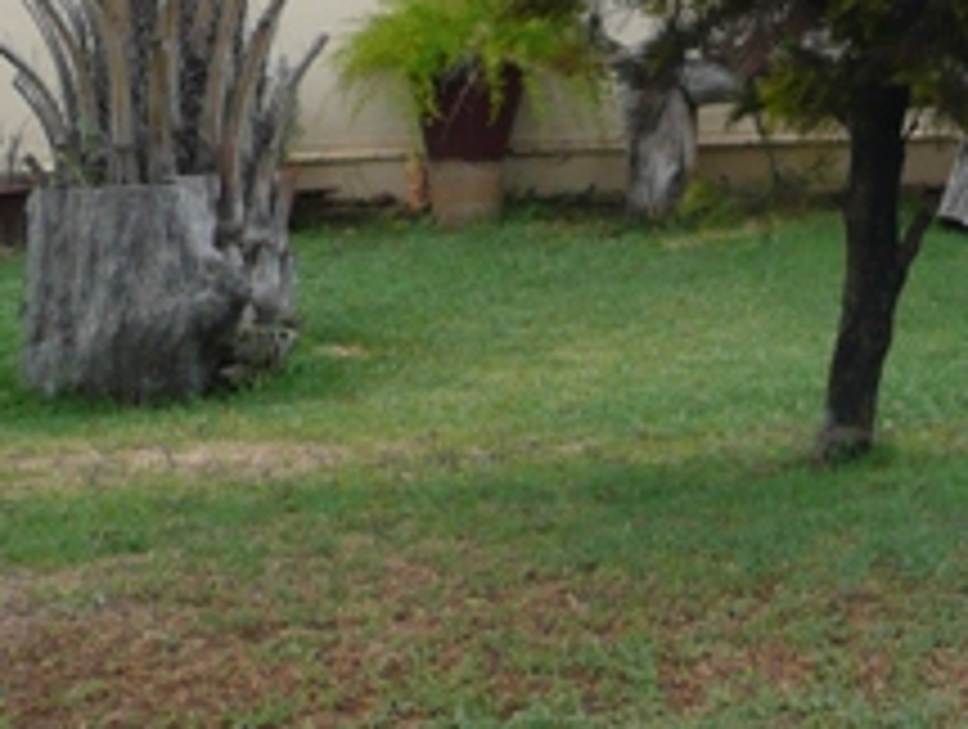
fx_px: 2913
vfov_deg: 13.4
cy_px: -364
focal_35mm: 104
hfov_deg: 16.8
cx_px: 1526
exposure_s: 1/500
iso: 100
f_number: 3.3
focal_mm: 4.6
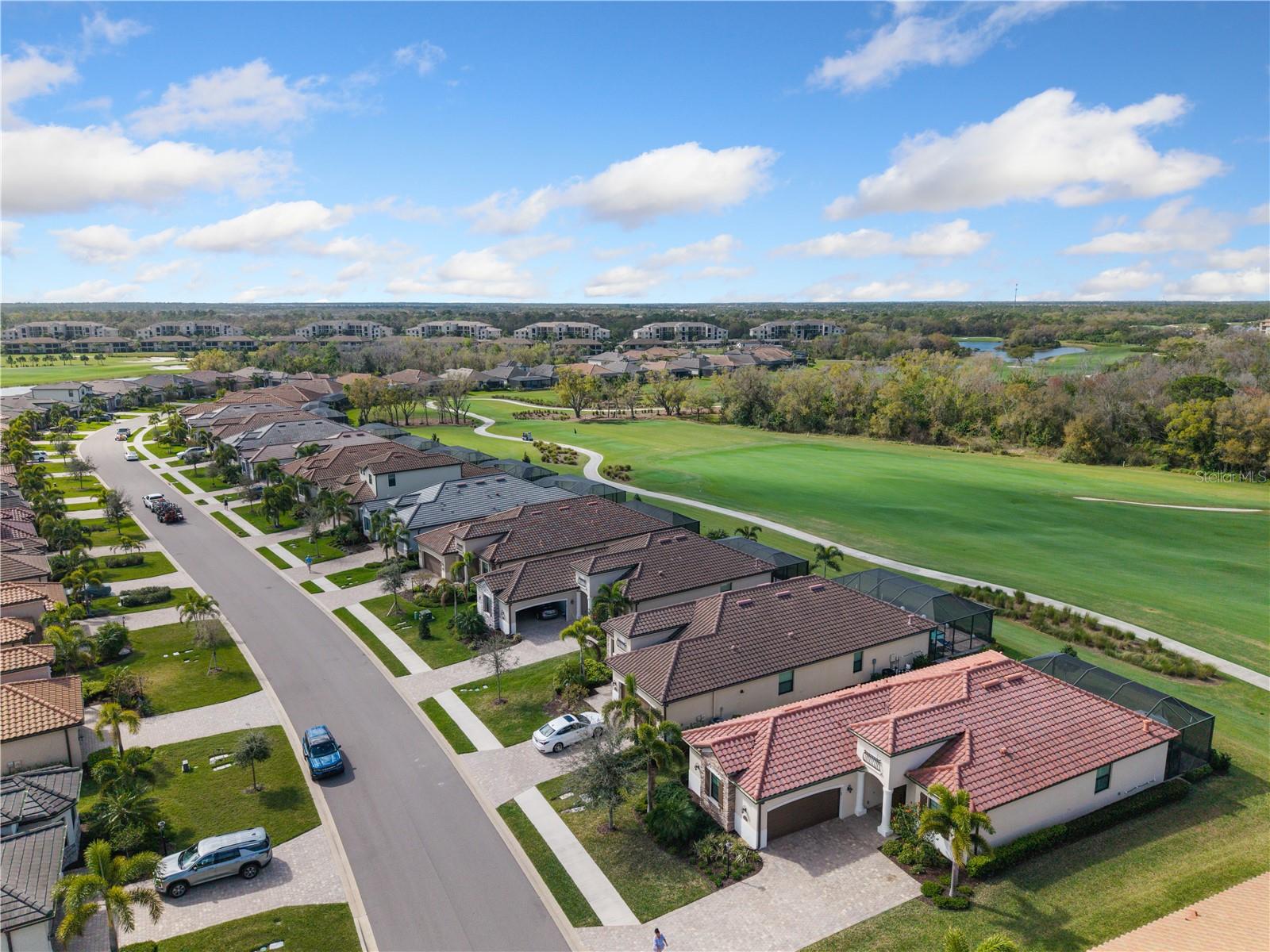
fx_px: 881
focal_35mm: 24
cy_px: 476
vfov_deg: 56.8
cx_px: 635
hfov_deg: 71.6
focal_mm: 8.67
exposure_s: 1/200
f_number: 1.8
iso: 200
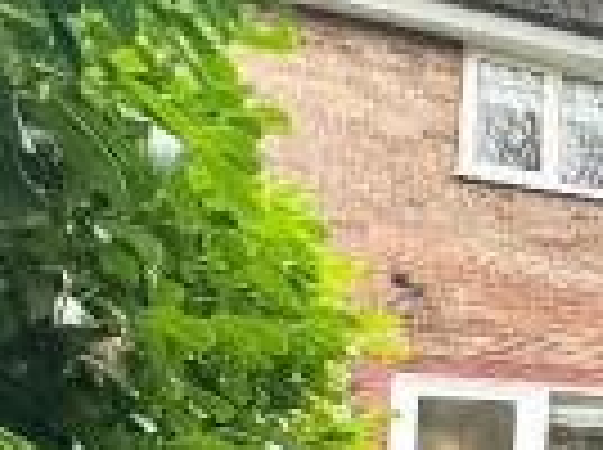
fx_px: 1061
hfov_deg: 18.6
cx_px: 1231
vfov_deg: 22.8
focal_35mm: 61
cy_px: 470
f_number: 2.2
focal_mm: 2.22
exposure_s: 1/99
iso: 40
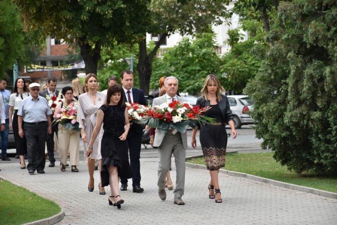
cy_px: 112
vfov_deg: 9.6
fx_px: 1334
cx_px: 168
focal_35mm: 142
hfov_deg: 14.4
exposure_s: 1/200
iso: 160
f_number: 6.3
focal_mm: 95
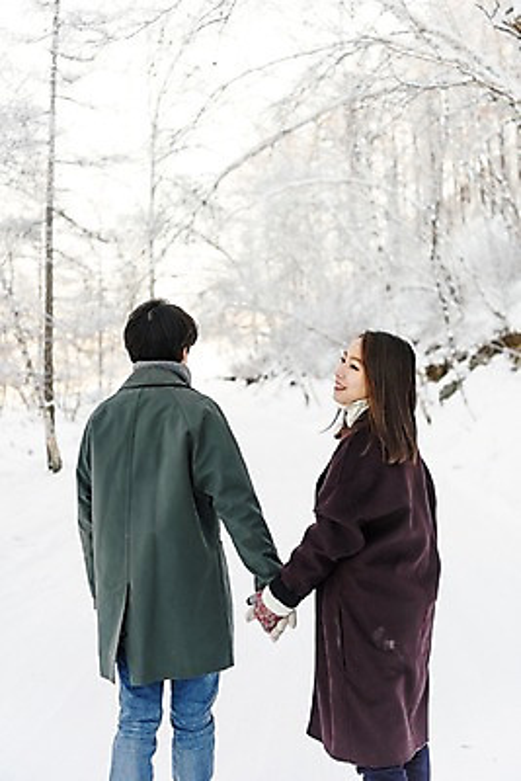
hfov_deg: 28.1
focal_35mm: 48
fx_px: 1041
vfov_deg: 41.1
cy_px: 390
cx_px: 260
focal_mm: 48
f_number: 2.8
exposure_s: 1/1000
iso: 400
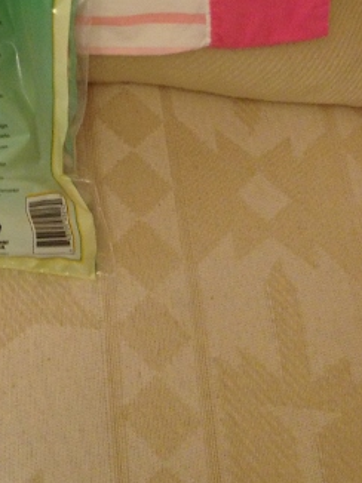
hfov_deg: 12.7
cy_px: -196
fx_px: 1536
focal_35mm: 110
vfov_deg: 16.6
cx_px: -200
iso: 80
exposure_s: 1/20
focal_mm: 4.28
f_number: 2.4
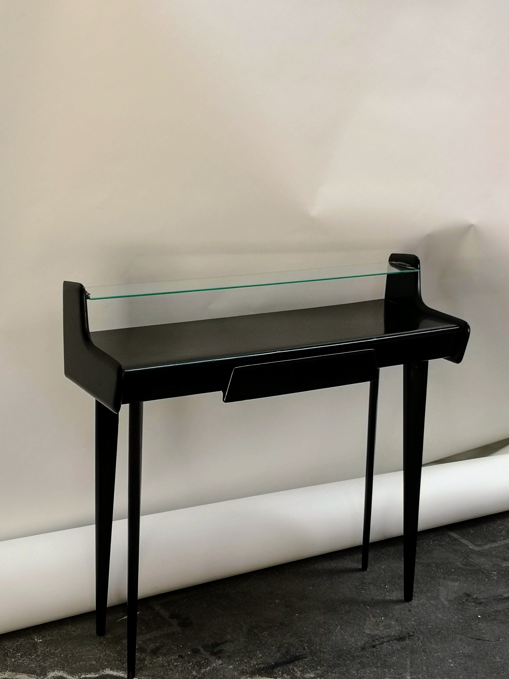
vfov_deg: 35.5
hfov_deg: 27.0
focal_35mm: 54
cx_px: 254
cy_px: 340
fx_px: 1059
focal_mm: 3.95
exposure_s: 1/120
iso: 80
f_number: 1.6
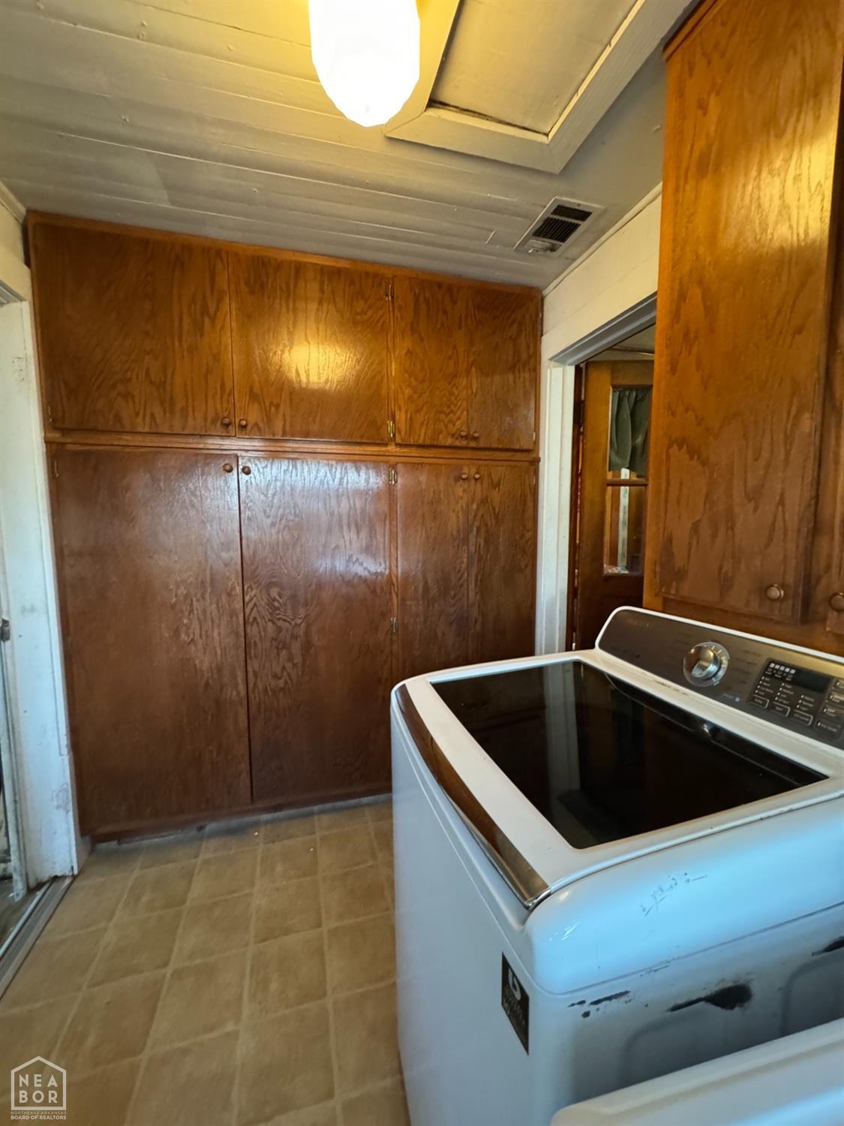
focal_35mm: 14
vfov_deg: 102.1
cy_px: 563
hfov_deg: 85.7
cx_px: 422
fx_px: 455
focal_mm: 2.22
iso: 1250
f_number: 2.2
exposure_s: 1/60
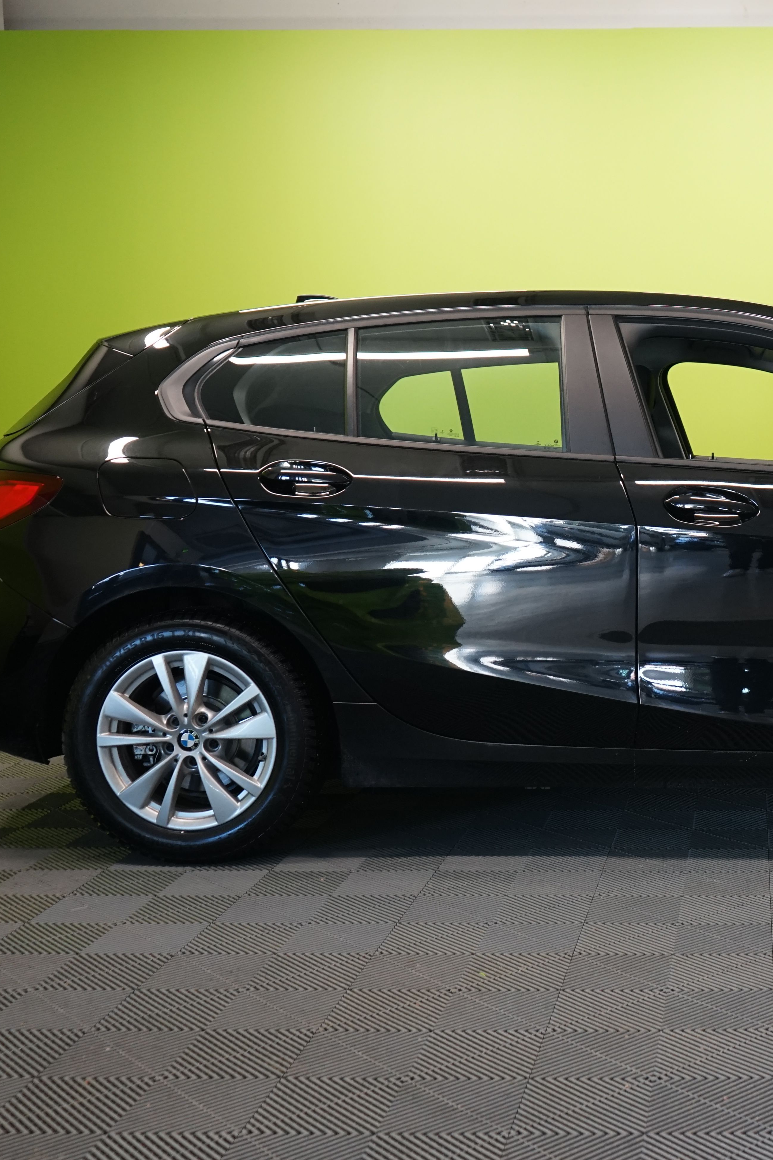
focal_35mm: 46
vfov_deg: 42.7
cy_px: 569
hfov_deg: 27.8
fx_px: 1481
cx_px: 743
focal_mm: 30
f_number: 4.5
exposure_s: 1/30
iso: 1000
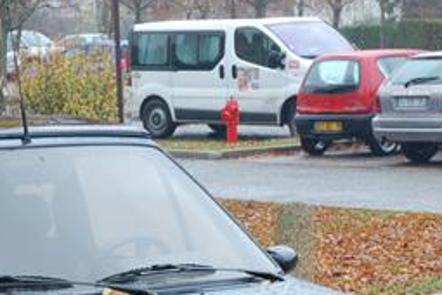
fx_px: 1977
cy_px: 368
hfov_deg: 12.7
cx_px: 89
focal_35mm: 161
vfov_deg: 8.4
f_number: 5
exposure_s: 1/100
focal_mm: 38
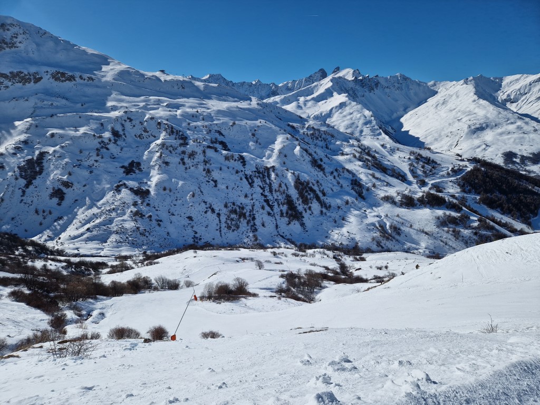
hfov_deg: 73.9
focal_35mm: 23
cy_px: 202
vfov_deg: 58.9
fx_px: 359
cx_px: 270
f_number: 1.8
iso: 50
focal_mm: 5.4
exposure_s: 1/5712
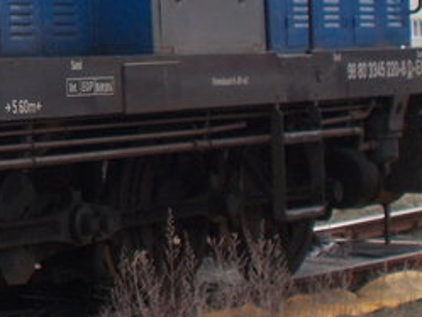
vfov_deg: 7.8
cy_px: -76
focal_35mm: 188
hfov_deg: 9.9
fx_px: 2293
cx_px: -347
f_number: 3.9
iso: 80
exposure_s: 1/250
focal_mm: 6.9
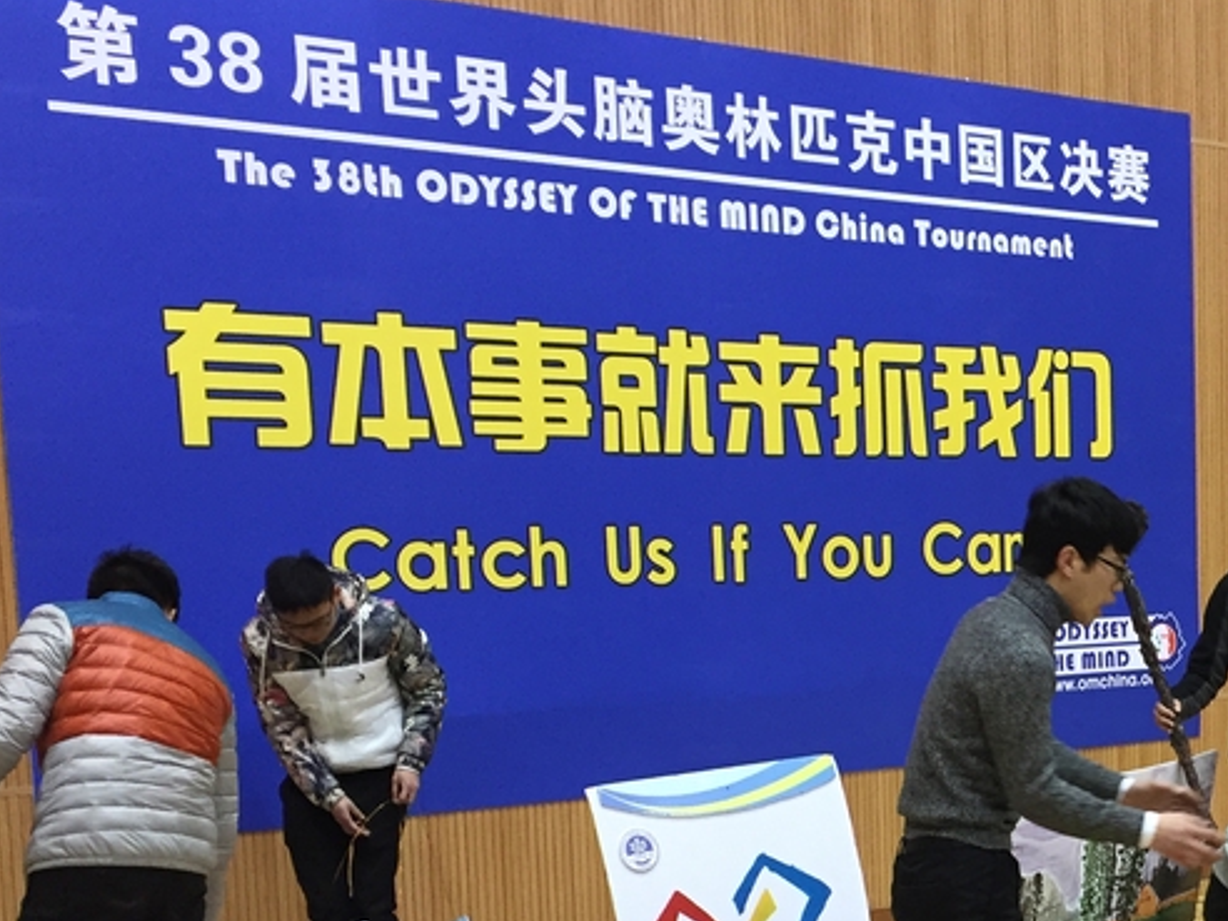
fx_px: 2093
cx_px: 1111
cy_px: 789
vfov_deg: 24.3
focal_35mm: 59
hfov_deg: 31.2
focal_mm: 4.15
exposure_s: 1/33
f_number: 2.2
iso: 64
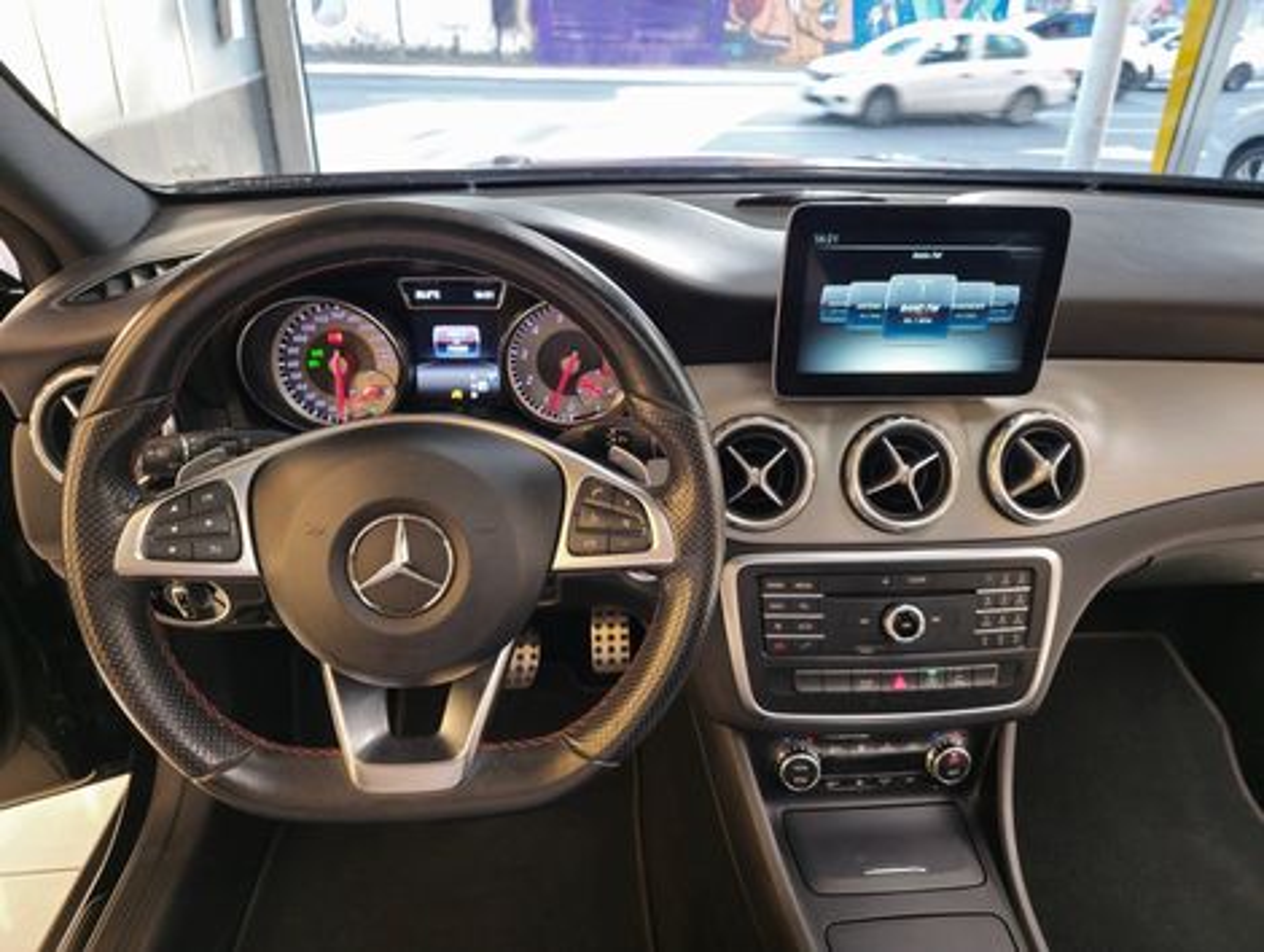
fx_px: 841
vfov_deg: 59.0
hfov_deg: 73.8
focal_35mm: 23
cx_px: 632
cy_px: 476
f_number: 1.7
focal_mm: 6.3
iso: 200
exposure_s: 1/50
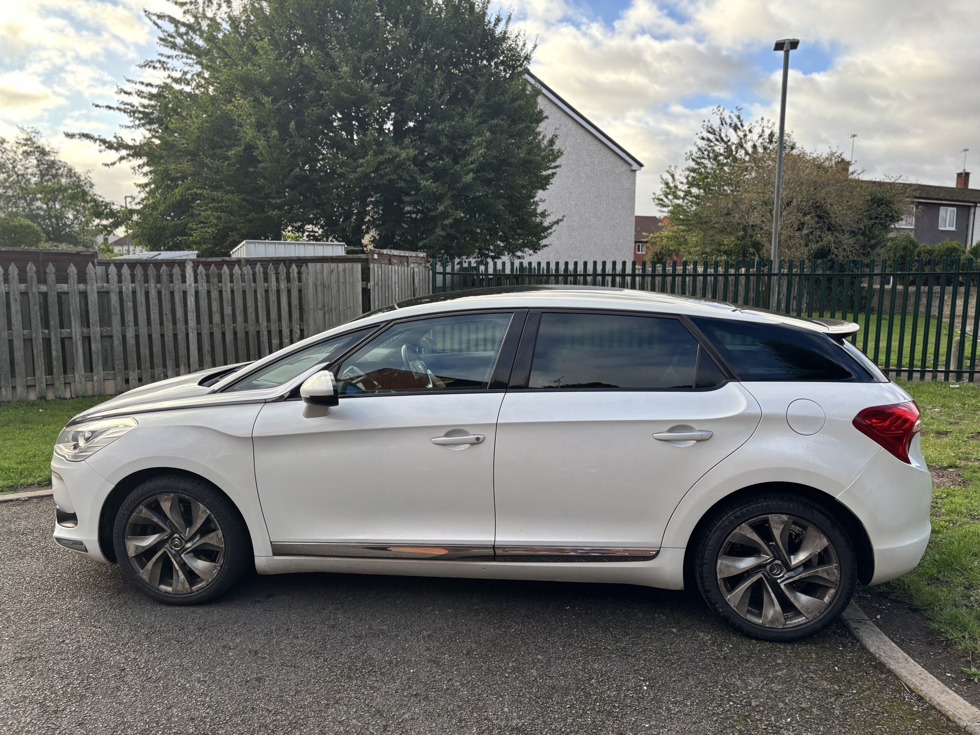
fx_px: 736
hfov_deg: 67.3
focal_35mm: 26
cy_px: 368
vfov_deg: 53.1
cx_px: 490
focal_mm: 5.96
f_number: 1.6
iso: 50
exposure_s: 1/559
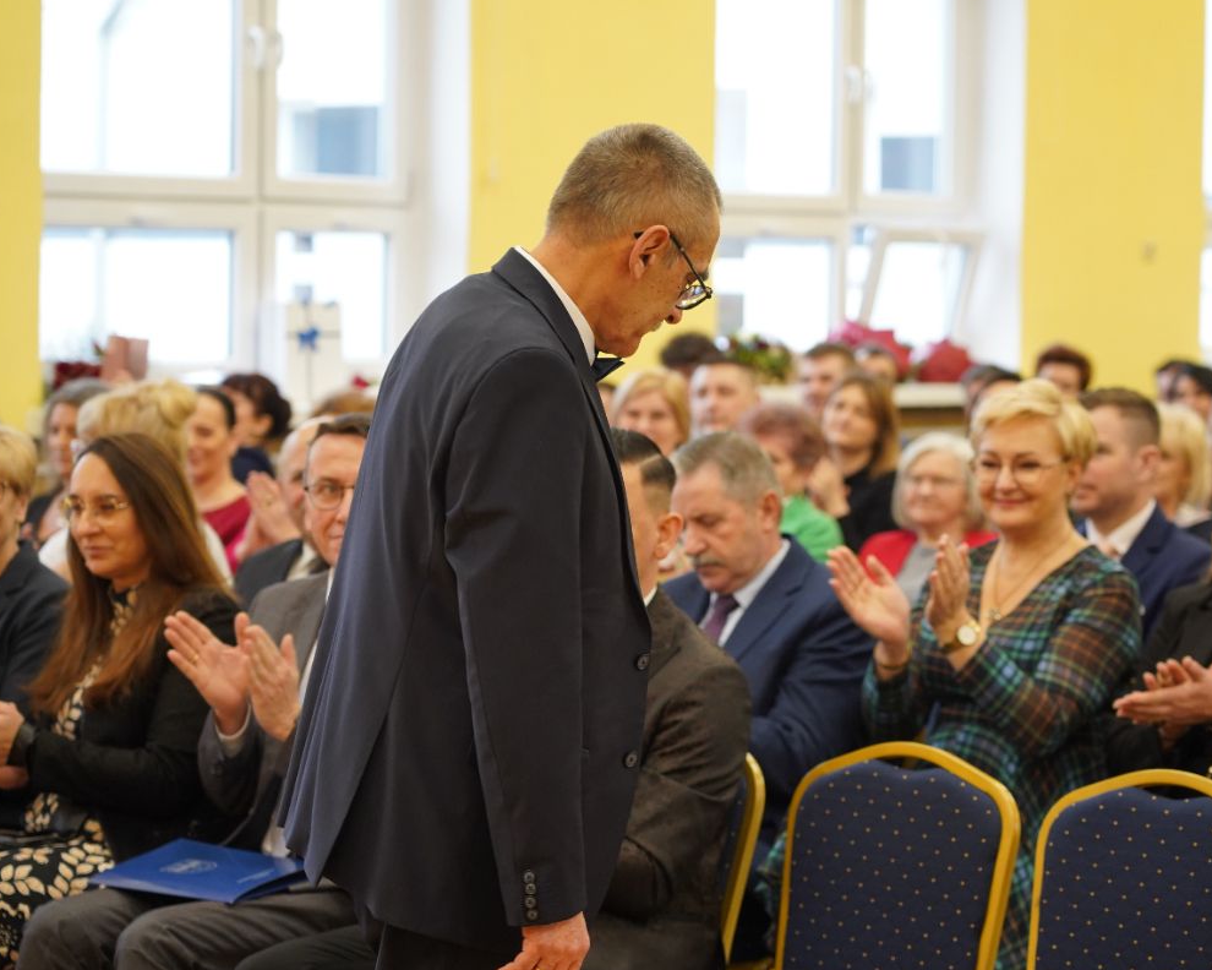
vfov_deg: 14.5
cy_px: 492
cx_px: 719
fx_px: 3802
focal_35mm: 106
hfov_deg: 18.1
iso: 1600
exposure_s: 1/125
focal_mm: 86
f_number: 4
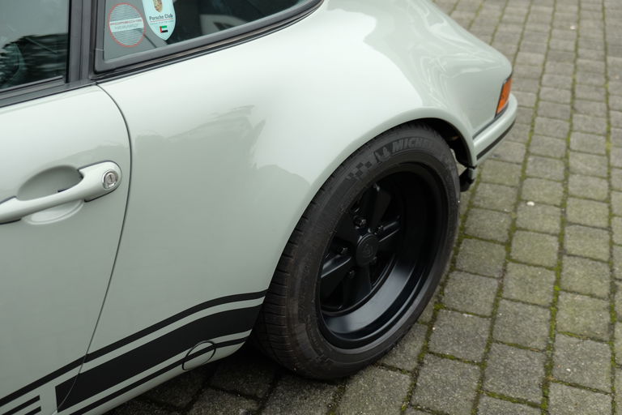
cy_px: 208
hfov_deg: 45.4
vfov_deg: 31.2
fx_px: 743
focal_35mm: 43
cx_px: 311
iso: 200
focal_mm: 28.9
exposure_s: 1/60
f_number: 3.2
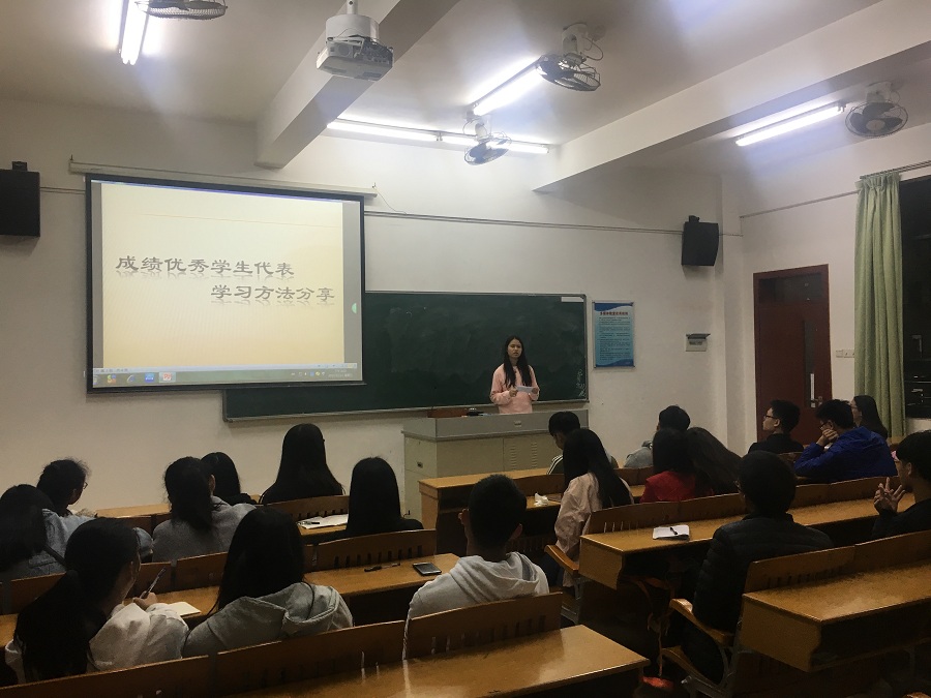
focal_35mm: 29
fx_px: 780
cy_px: 349
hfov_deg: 61.7
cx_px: 466
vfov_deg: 48.2
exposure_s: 1/33
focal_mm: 4.15
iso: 32
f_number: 2.2
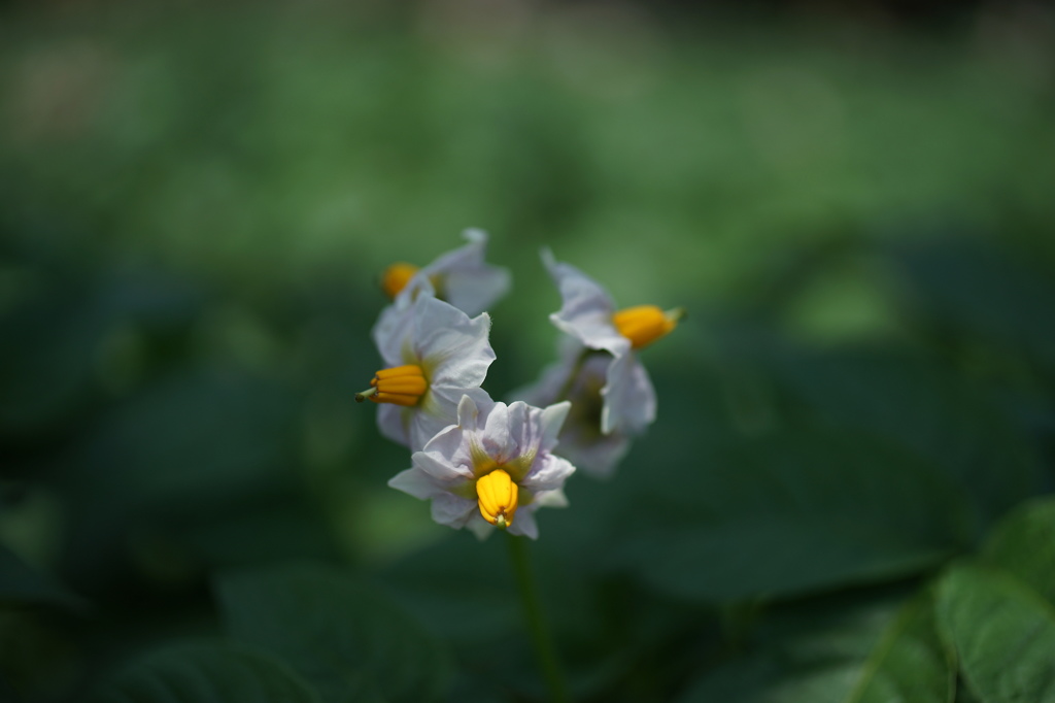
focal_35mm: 50
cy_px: 352
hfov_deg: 39.6
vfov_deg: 27.0
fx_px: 1465
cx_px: 528
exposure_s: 1/1250
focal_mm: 50
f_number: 2.8
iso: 100
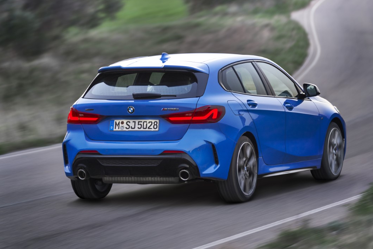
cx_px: 268
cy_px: 88
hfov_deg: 10.4
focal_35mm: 198
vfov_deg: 6.9
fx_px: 2052
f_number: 2.8
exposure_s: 1/25
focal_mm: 129
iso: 400
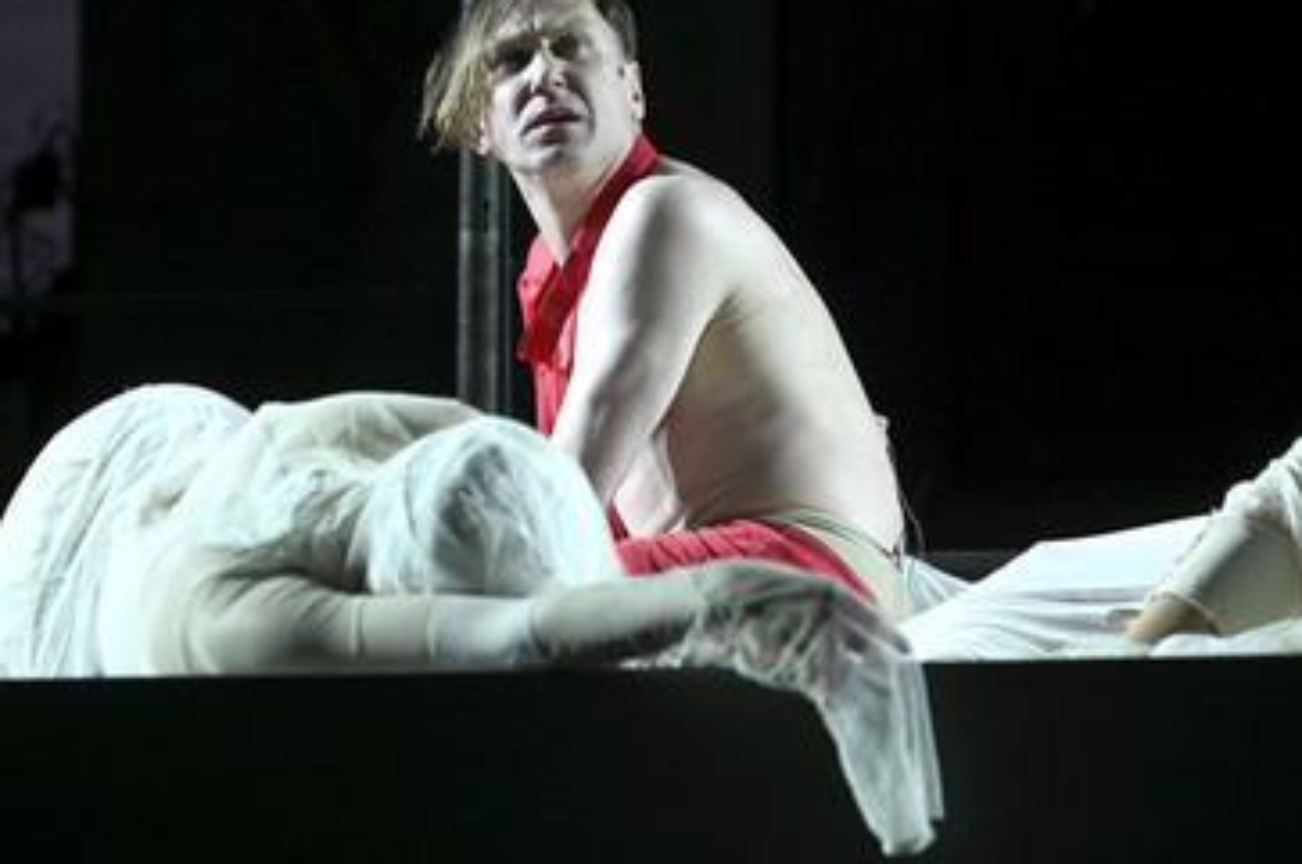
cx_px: 518
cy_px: 341
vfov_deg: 6.0
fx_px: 8307
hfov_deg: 9.0
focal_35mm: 230
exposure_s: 1/60
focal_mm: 185
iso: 2000
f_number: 6.3
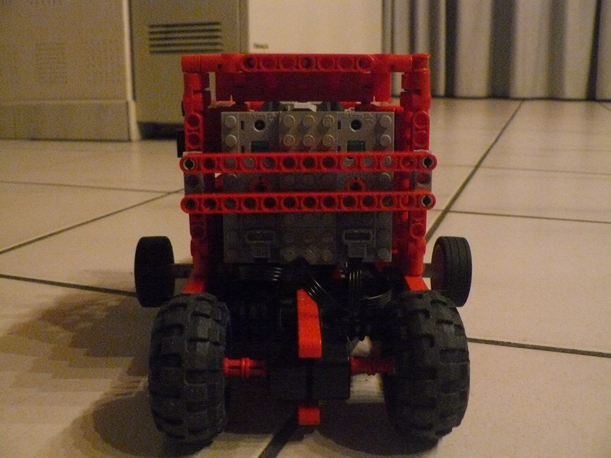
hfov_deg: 51.4
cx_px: 306
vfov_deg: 39.7
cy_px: 229
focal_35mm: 36
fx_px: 635
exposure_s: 1/8
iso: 800
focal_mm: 6
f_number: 2.8
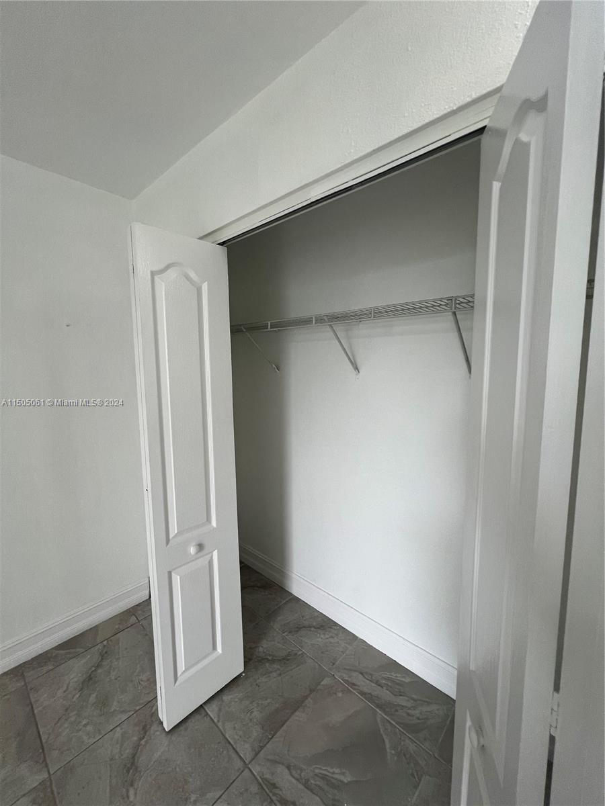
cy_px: 403
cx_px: 302
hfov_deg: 89.9
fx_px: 303
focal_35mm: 13
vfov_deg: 106.2
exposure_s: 1/120
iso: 64
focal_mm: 1.57
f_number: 1.8
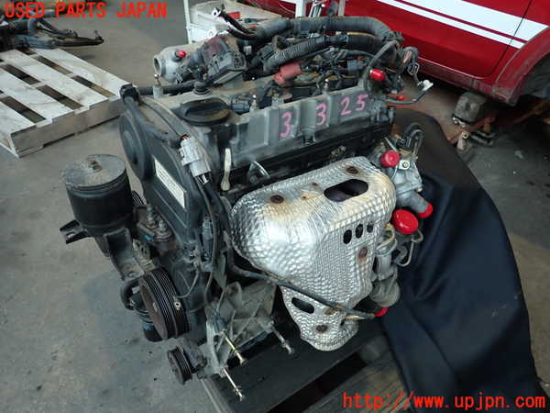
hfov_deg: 69.4
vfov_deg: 54.9
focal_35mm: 25
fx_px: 397
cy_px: 206
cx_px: 275
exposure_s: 1/40
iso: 200
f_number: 2
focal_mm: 4.5
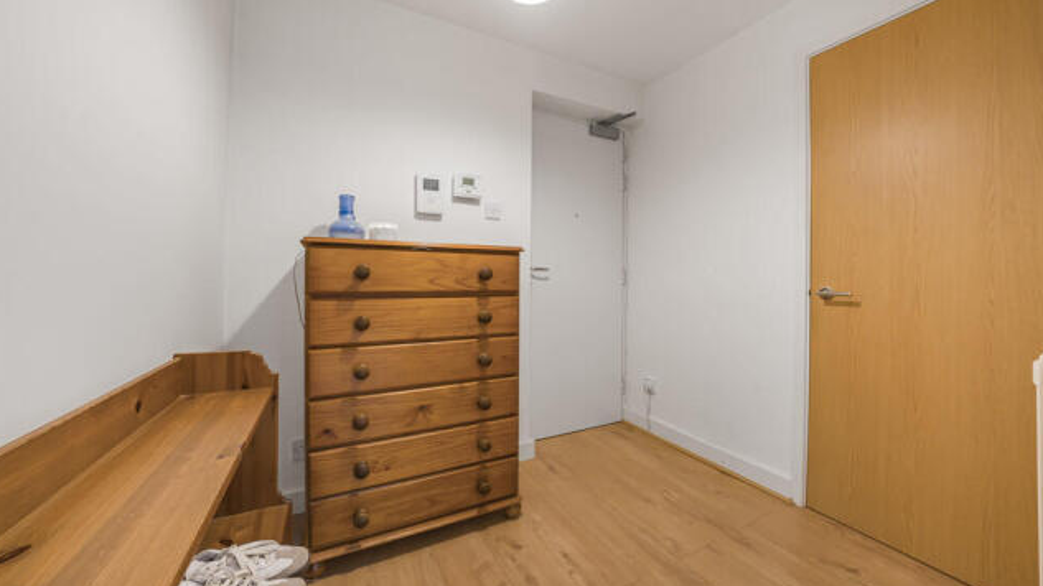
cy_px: 281
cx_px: 518
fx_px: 360
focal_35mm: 13
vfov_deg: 78.4
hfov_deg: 110.8
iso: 320
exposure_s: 1/3
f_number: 9
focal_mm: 12
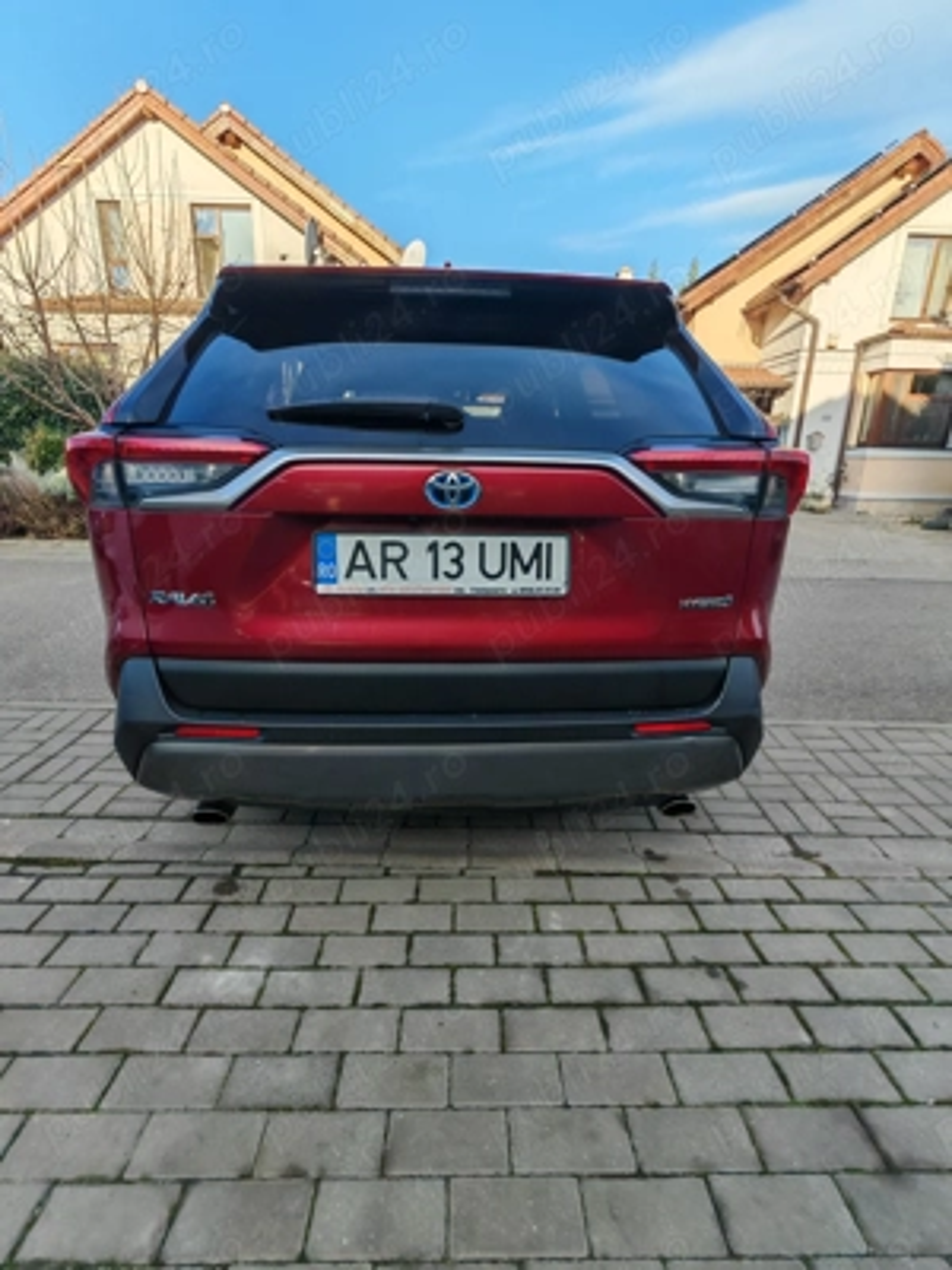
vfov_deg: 94.5
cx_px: 476
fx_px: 587
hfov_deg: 78.1
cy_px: 635
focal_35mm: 16
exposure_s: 1/720
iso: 50
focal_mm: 1.96
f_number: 2.2
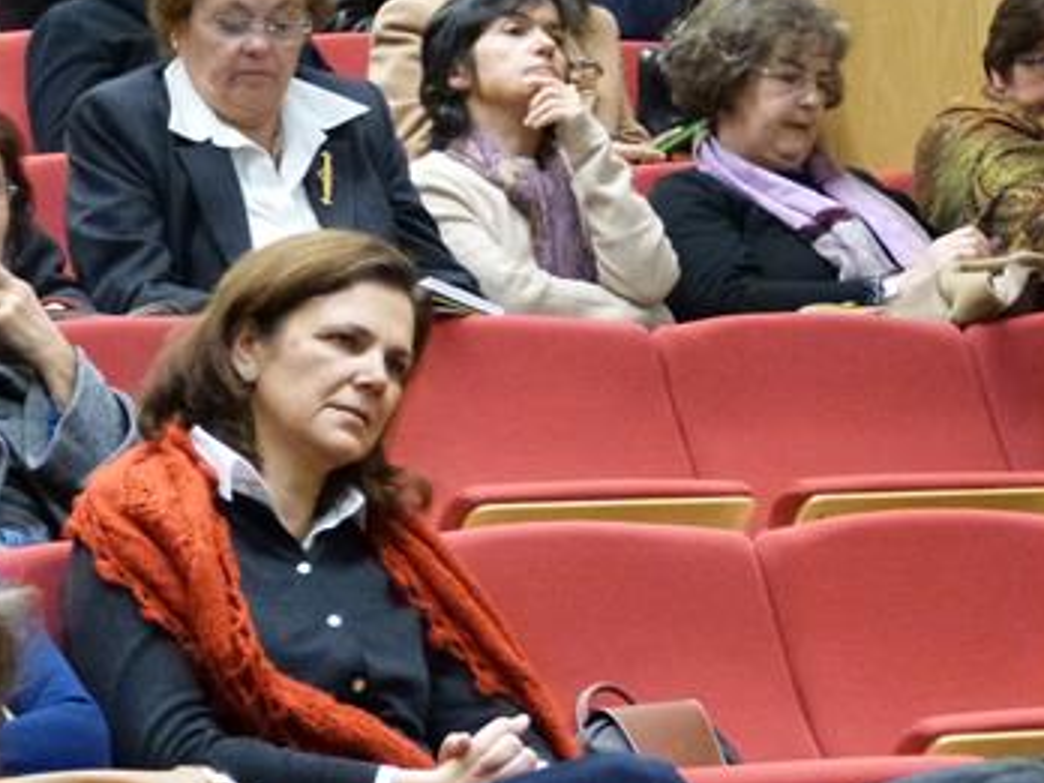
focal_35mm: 184
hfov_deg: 10.7
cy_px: 441
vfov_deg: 8.1
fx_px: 5549
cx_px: 96
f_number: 3.5
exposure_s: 1/15
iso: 1000
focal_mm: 18.2
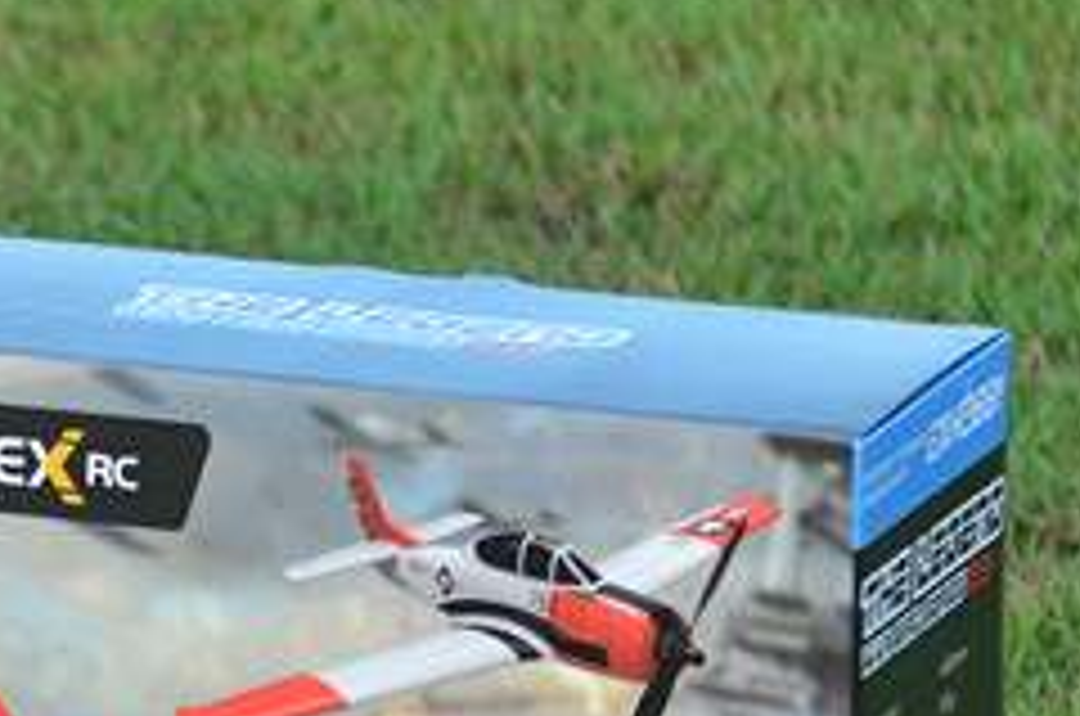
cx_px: 104
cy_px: 1160
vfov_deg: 3.2
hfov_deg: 4.9
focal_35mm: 425
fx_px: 12715
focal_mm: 85
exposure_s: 1/400
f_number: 5.6
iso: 400
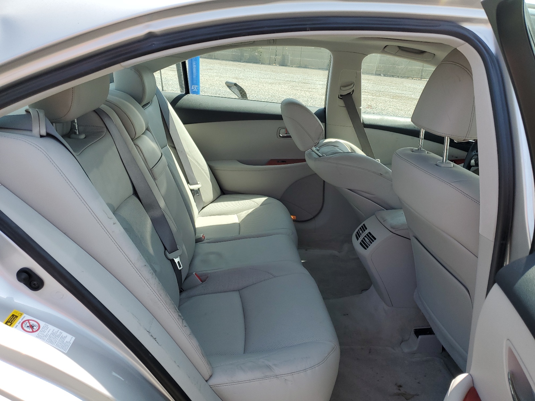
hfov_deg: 67.3
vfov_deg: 53.1
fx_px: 402
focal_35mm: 26
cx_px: 268
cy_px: 200
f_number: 1.5
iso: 50
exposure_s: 1/1000
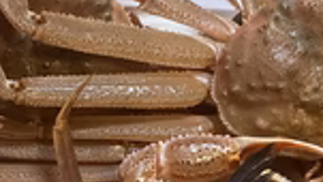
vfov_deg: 15.9
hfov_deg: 28.1
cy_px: 173
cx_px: 111
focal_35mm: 75
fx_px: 642
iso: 250
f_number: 1.6
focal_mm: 5.1
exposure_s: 1/50
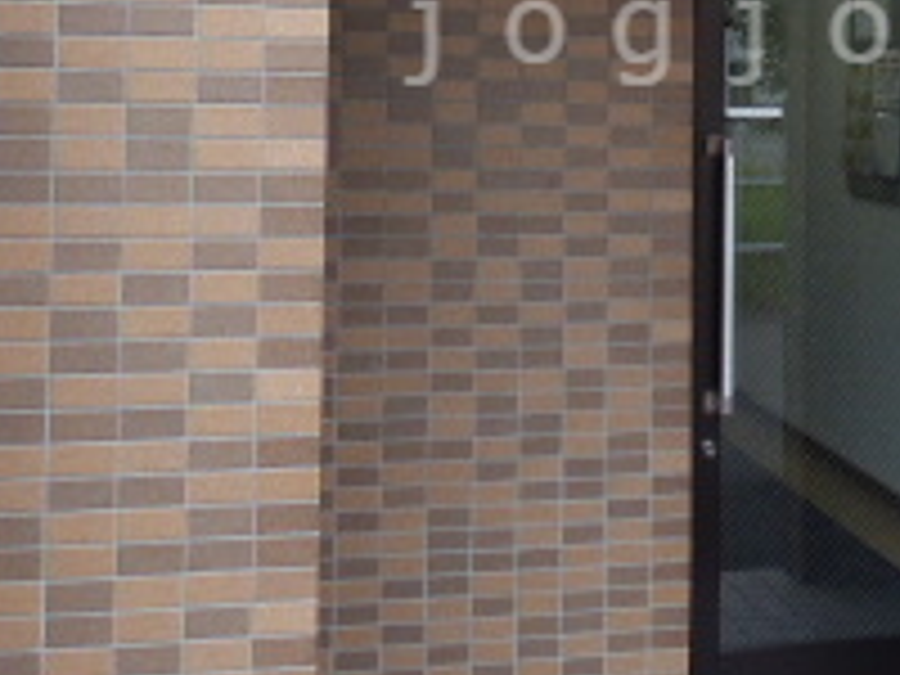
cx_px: 711
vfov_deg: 22.2
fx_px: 1664
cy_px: 32
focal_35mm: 64
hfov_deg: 29.6
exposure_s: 1/60
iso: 100
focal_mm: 3.58
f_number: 2.8
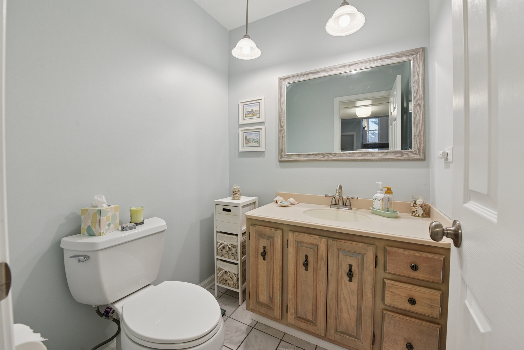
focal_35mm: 14
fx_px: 204
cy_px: 175
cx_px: 262
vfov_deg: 81.3
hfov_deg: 104.2
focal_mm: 14
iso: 400
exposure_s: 1/20
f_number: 8
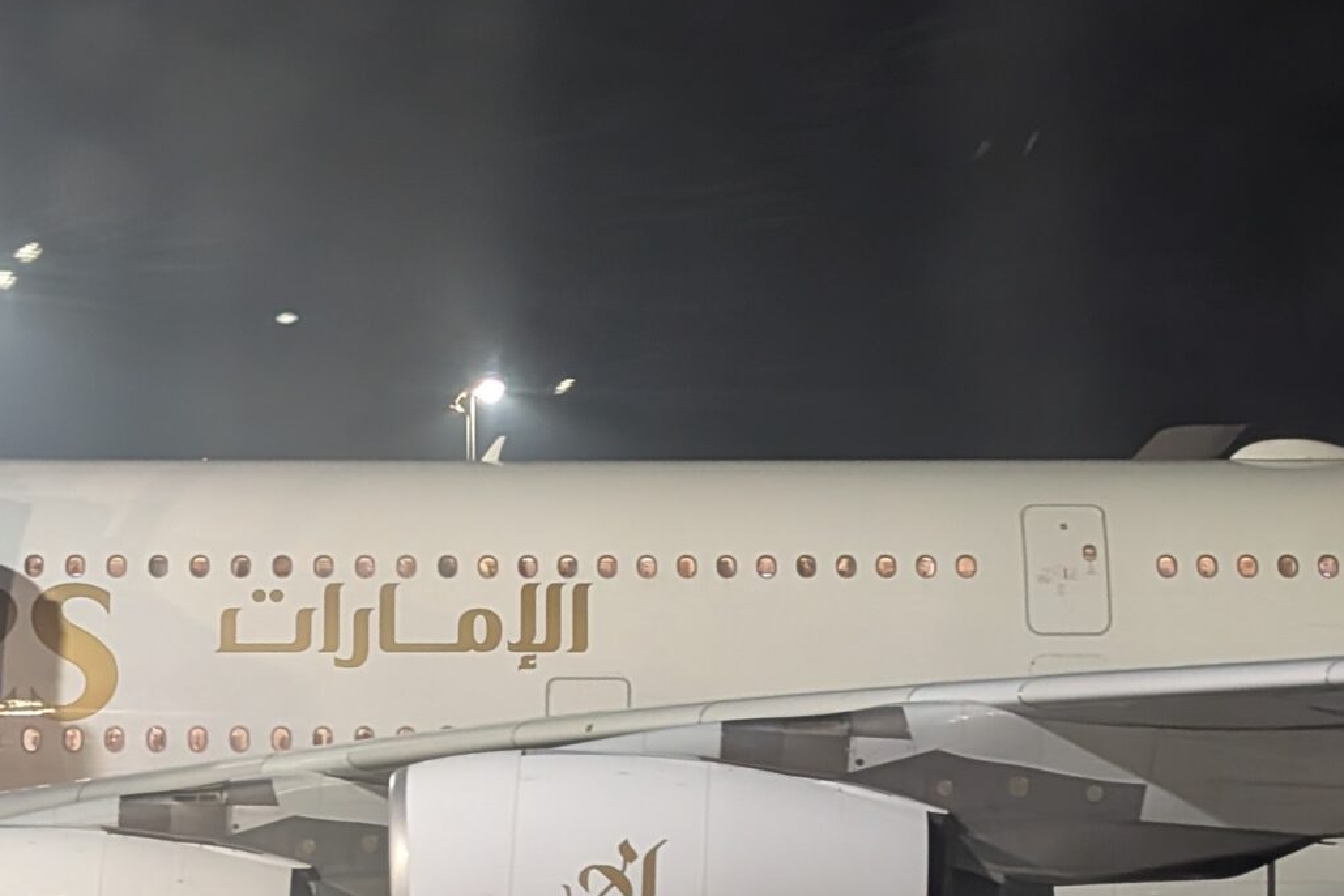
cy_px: 827
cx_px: 441
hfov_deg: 16.1
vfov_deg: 10.7
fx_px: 4741
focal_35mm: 127
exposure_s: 1/29.9
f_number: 1.68
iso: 259
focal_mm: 6.9
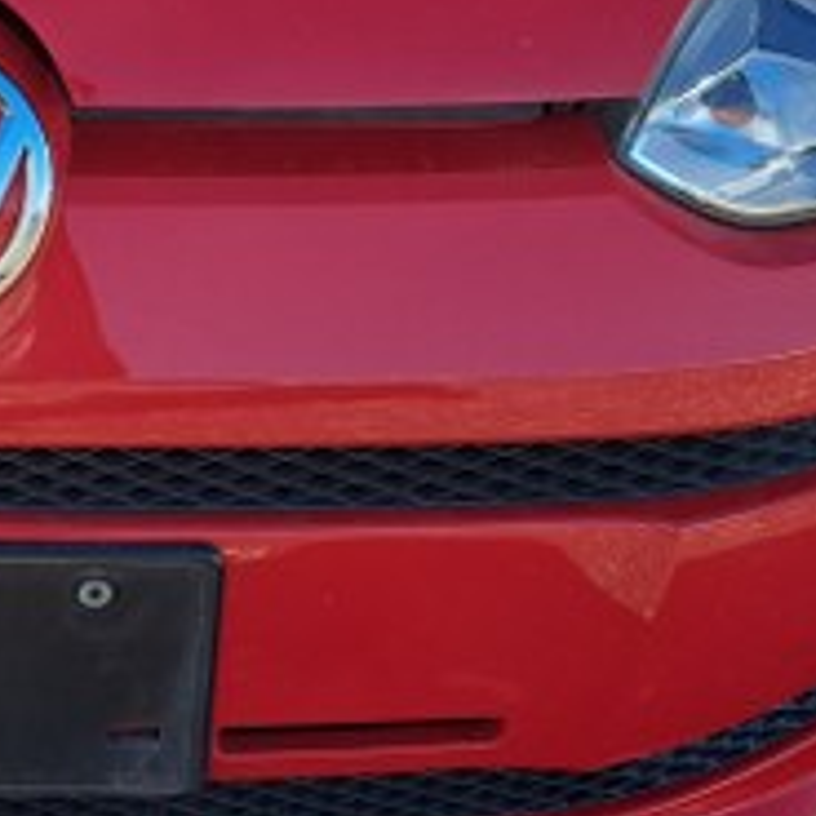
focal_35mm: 92
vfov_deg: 17.9
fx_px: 2454
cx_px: -213
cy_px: -182
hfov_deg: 17.8
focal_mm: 5.23
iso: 50
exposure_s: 1/696
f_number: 1.8
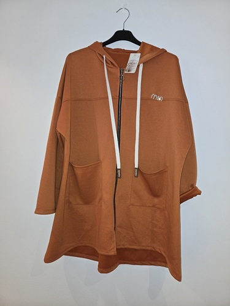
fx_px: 204
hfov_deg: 58.9
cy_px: 153
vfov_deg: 73.9
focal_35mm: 23
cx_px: 115
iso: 80
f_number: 1.8
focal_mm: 5.4
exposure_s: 1/50
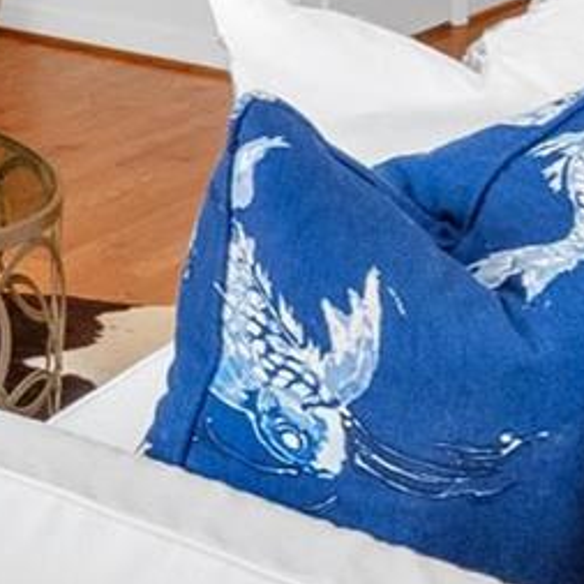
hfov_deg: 16.4
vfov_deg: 17.5
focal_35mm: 86
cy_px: -358
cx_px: -512
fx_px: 1641
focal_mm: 8
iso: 400
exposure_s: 1/60
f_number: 7.1
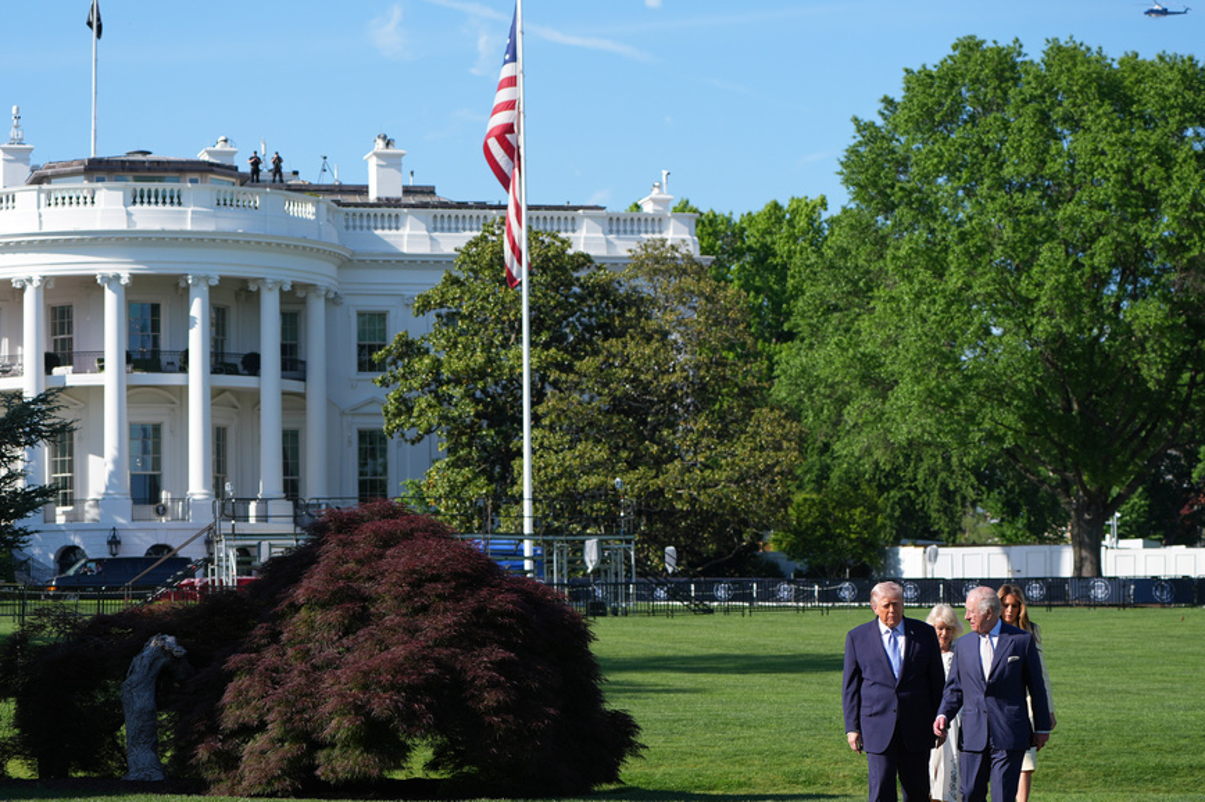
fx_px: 3948
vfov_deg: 11.6
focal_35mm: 118
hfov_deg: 17.4
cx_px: 644
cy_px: 402
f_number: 5.6
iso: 320
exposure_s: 1/1600
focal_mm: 100
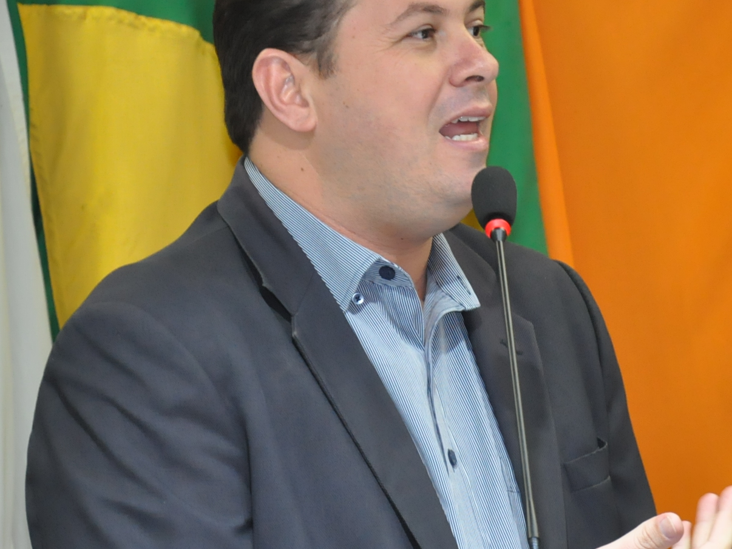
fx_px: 5686
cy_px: 269
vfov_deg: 5.5
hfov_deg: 7.4
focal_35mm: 269
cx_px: 410
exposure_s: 1/60
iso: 2000
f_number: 5.6
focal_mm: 105
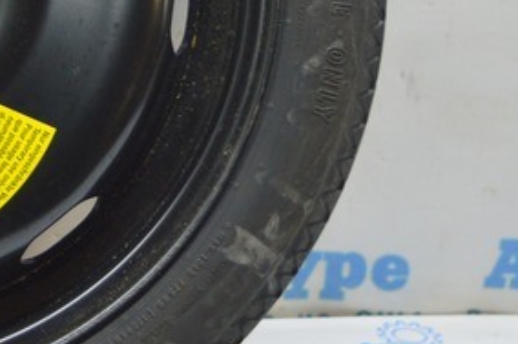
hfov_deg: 16.2
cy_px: -21
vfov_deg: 11.4
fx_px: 1711
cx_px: -170
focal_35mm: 119
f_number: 3.8
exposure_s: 1/40
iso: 400
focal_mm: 22
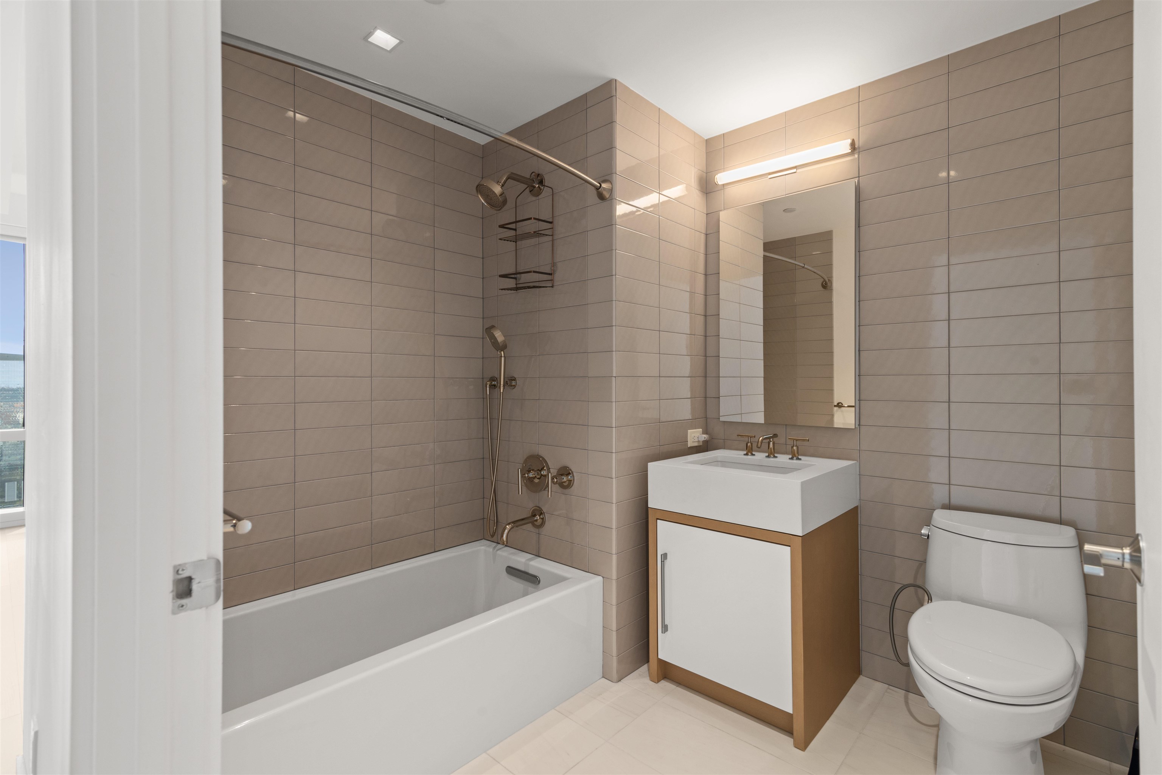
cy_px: 388
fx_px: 517
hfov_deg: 96.7
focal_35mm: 16
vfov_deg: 73.8
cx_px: 581
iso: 400
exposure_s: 1/15
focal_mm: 16
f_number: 8
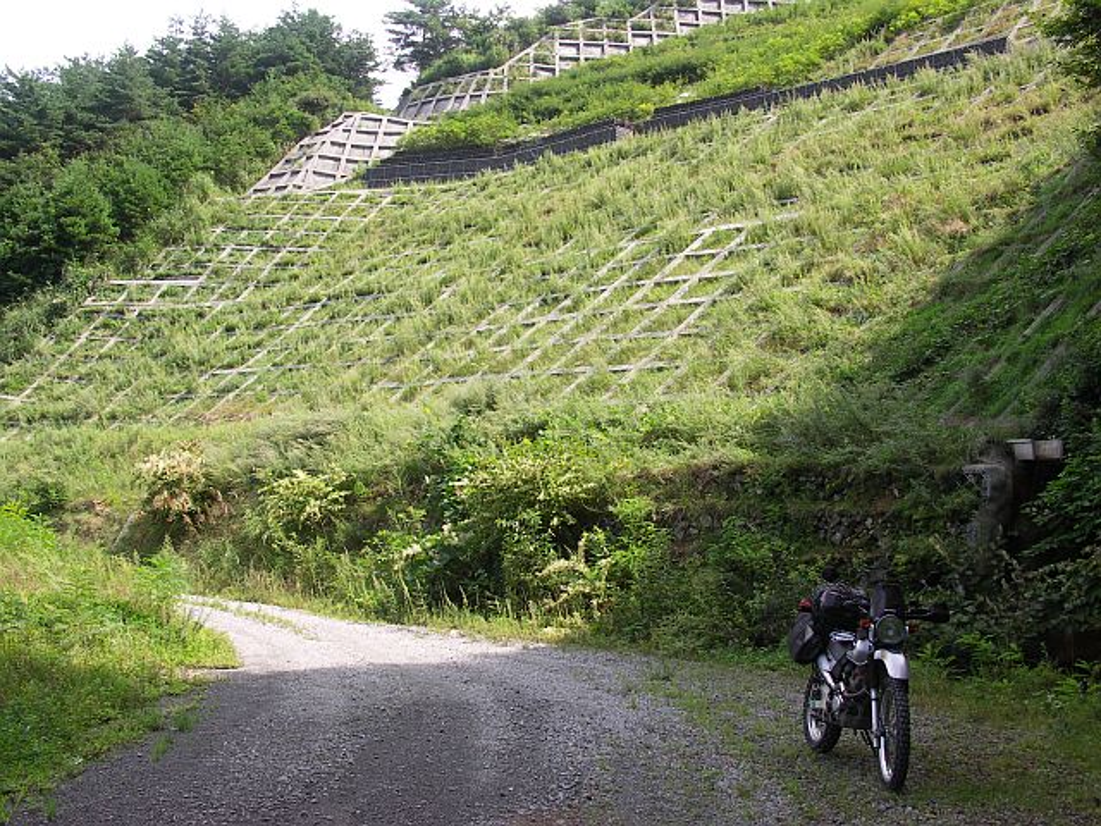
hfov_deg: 55.4
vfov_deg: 42.9
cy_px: 413
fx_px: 1050
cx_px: 550
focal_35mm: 33
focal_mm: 8.5
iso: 50
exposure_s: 1/125
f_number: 4.5
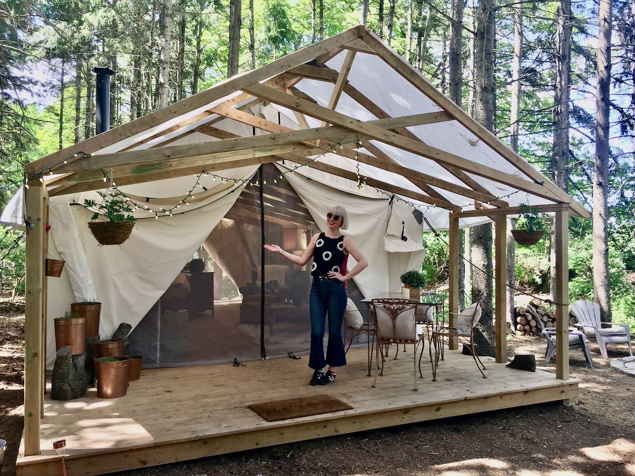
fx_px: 532
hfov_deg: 61.7
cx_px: 318
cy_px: 238
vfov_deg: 48.2
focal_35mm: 29
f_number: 2.2
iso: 32
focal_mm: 4.15
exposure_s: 1/120
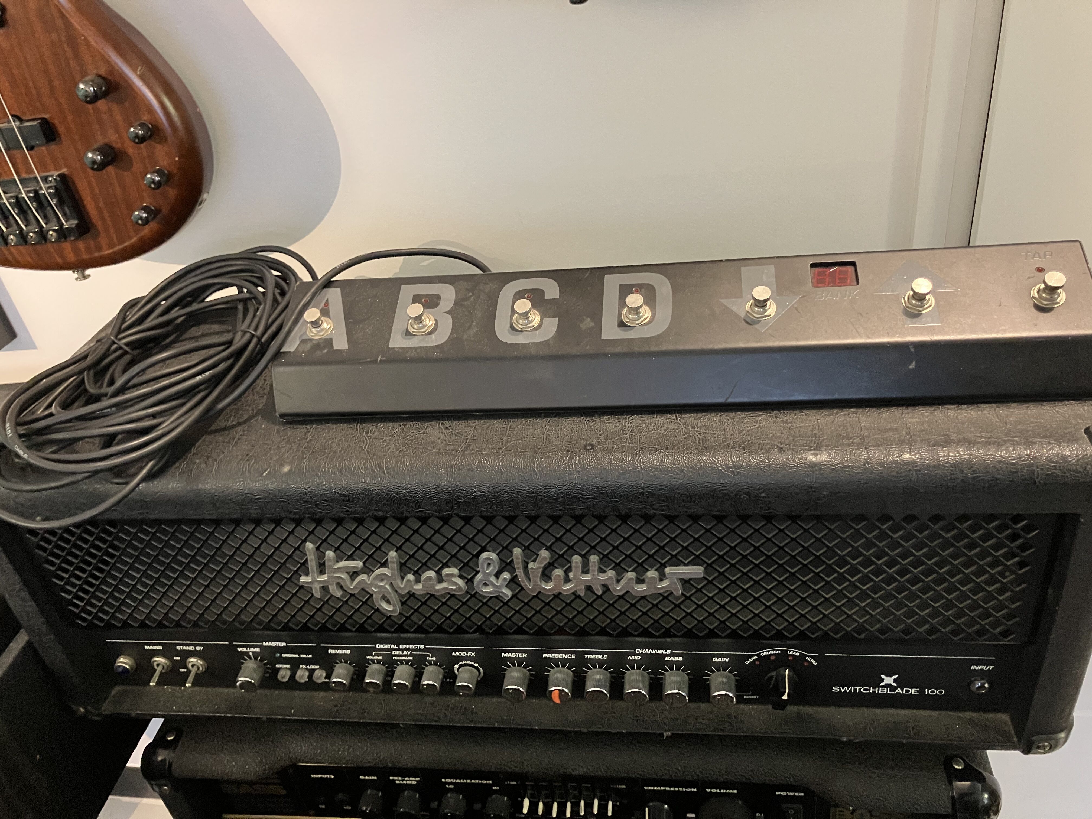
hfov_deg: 63.4
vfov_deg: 49.7
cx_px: 546
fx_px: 883
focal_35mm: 28
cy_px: 410
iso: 640
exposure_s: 1/30
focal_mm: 3.99
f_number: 1.8
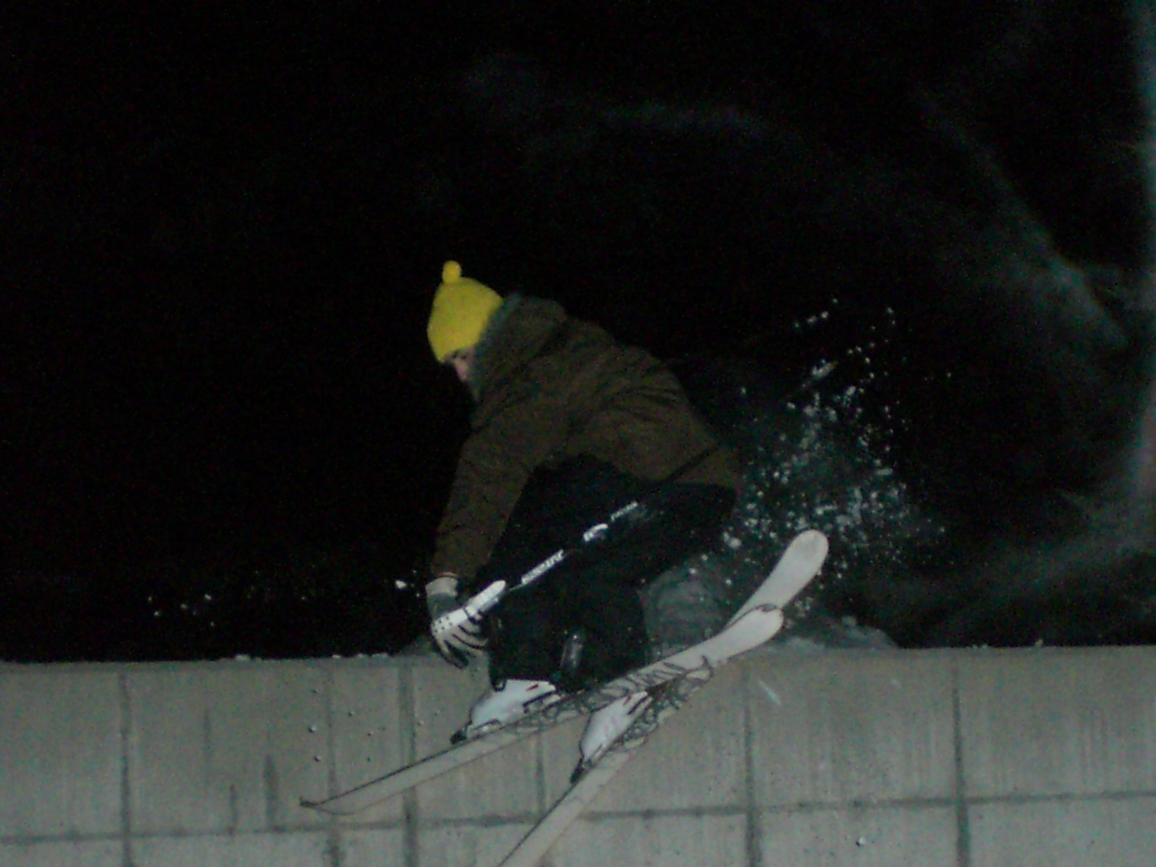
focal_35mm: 71
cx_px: 627
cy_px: 775
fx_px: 2371
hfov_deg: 27.4
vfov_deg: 20.3
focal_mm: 6.3
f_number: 3.1
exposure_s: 1/60
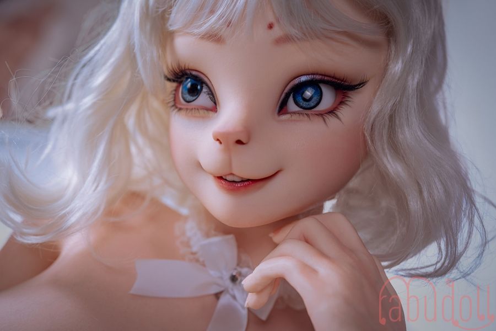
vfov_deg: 27.0
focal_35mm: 50
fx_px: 689
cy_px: 166
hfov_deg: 39.6
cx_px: 248
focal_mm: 50
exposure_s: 1/40
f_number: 2.8
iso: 100
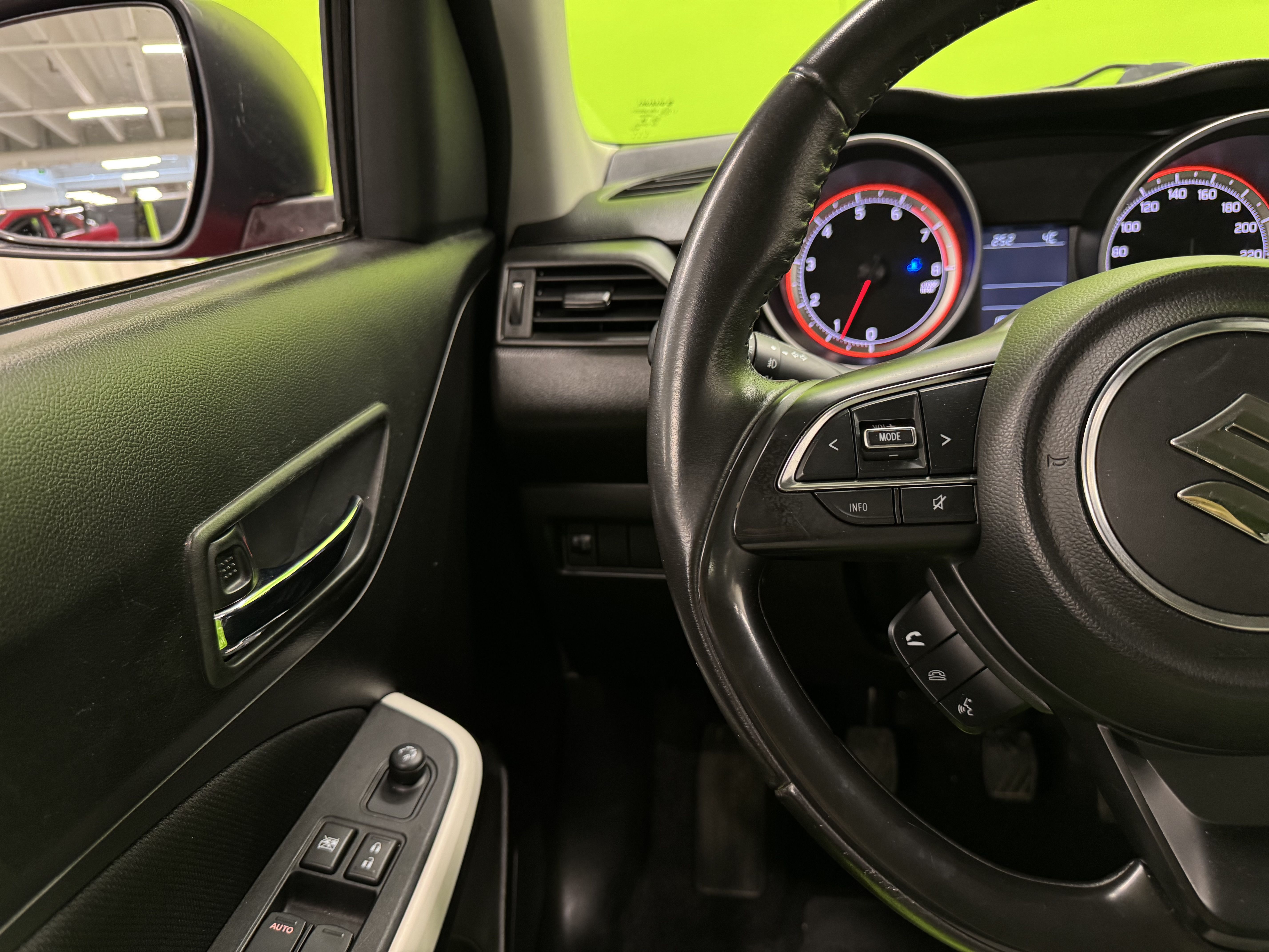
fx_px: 880
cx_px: 634
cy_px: 476
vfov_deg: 56.8
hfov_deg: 71.6
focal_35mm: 24
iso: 400
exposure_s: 1/50
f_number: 1.78
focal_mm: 6.76
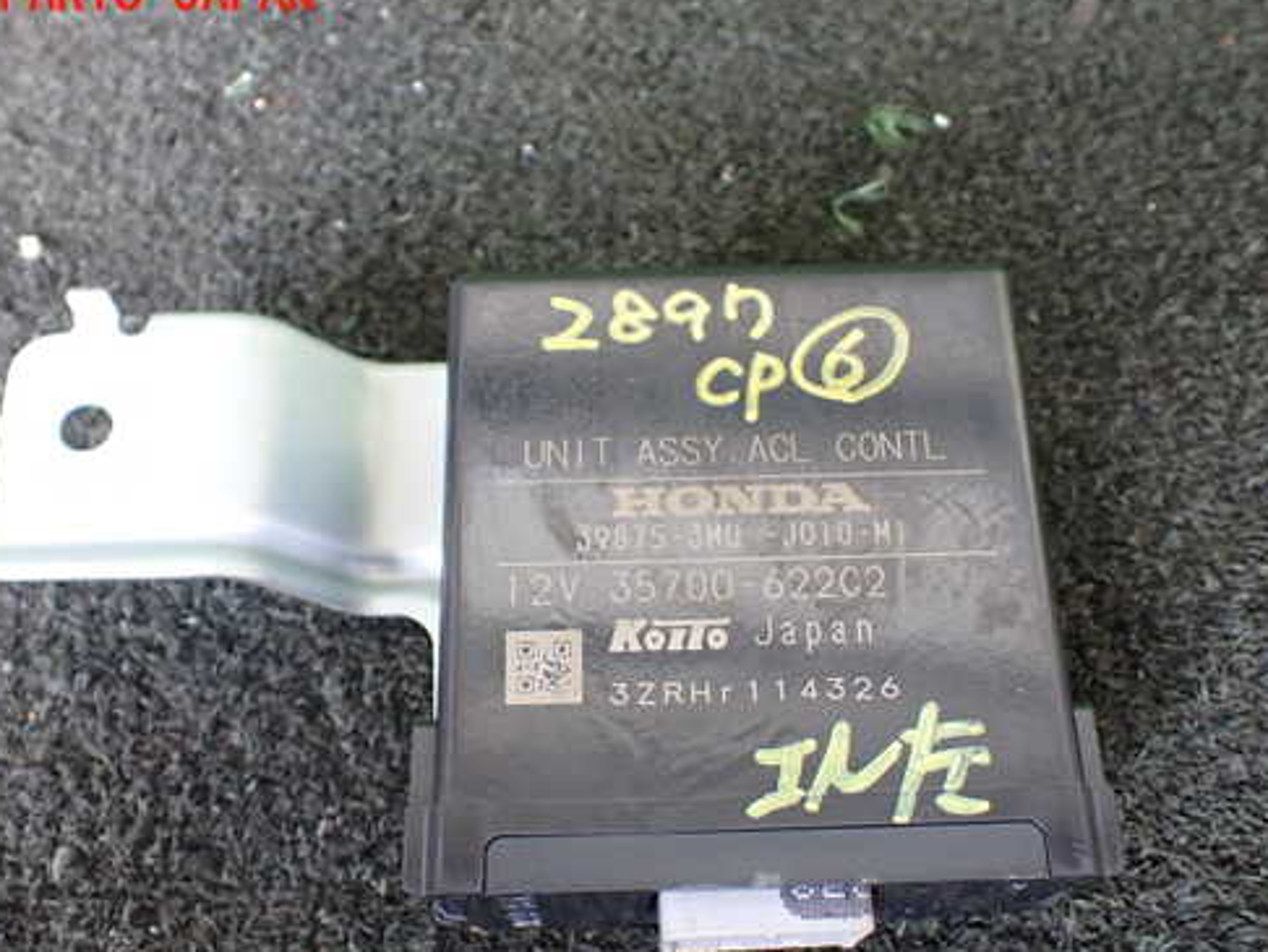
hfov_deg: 50.1
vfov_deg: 38.6
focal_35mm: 37
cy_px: 548
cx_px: 624
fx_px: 1356
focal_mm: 5.4
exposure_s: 1/125
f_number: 2.3
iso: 500
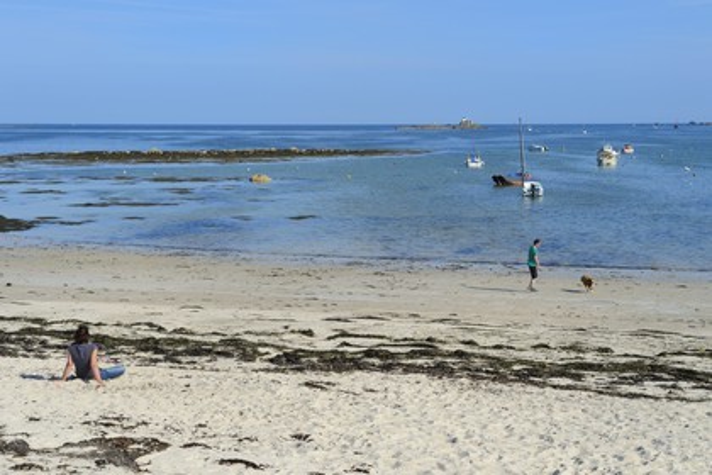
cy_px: 238
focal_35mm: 60
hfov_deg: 33.4
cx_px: 356
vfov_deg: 22.6
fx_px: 1187
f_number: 13
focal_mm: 60
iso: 200
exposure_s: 1/320
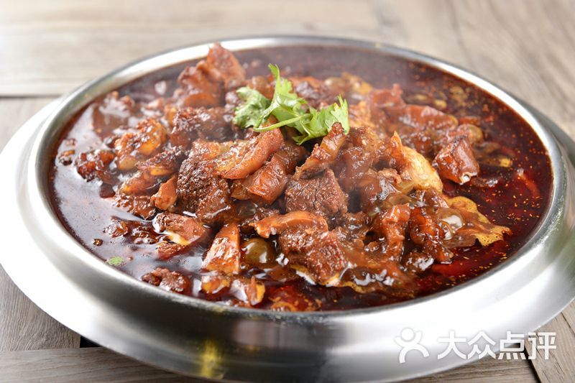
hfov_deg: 28.8
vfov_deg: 19.4
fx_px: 1118
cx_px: 288
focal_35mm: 70
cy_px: 192
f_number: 7.1
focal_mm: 70
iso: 160
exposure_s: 1/200
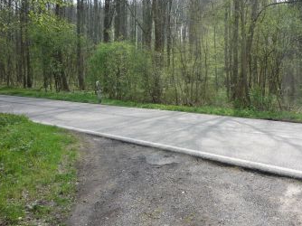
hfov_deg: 40.6
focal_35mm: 46
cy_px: 86
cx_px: 210
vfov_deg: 31.4
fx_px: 401
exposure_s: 1/250
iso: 100
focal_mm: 5.2
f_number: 4
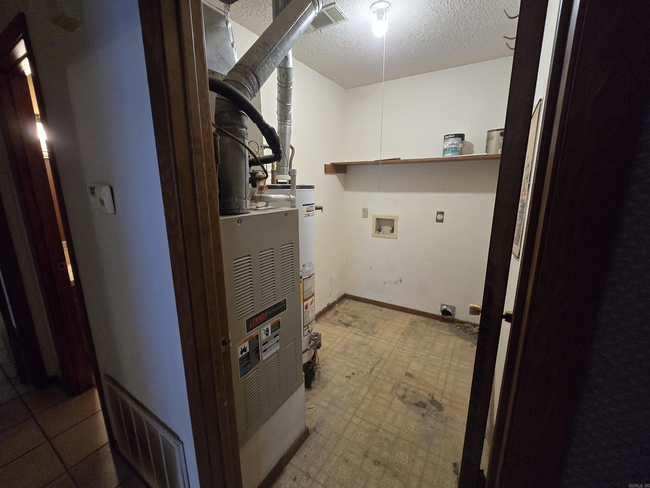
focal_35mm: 13
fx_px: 244
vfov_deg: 89.9
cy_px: 244
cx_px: 325
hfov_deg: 106.2
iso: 800
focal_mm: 2.2
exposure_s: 1/60
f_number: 2.2
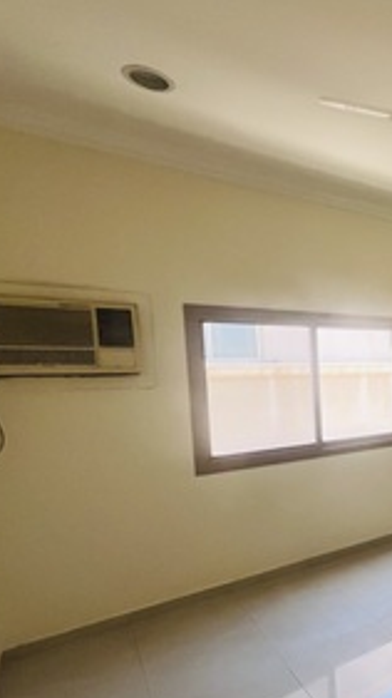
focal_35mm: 23
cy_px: 401
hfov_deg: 35.9
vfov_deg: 78.2
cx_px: 492
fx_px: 425
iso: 160
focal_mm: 1.57
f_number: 1.8
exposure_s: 1/99
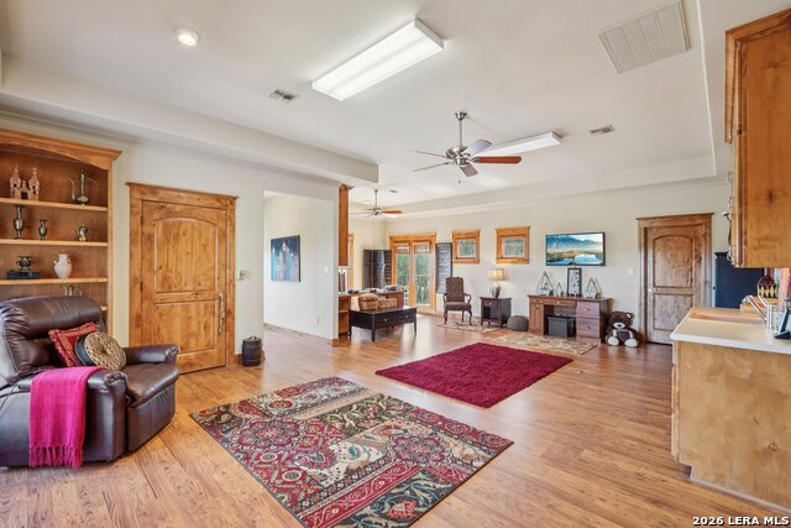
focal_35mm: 16
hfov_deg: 95.0
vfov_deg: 72.1
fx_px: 363
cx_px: 396
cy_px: 264
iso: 400
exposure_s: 1/30
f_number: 8
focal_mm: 16.5
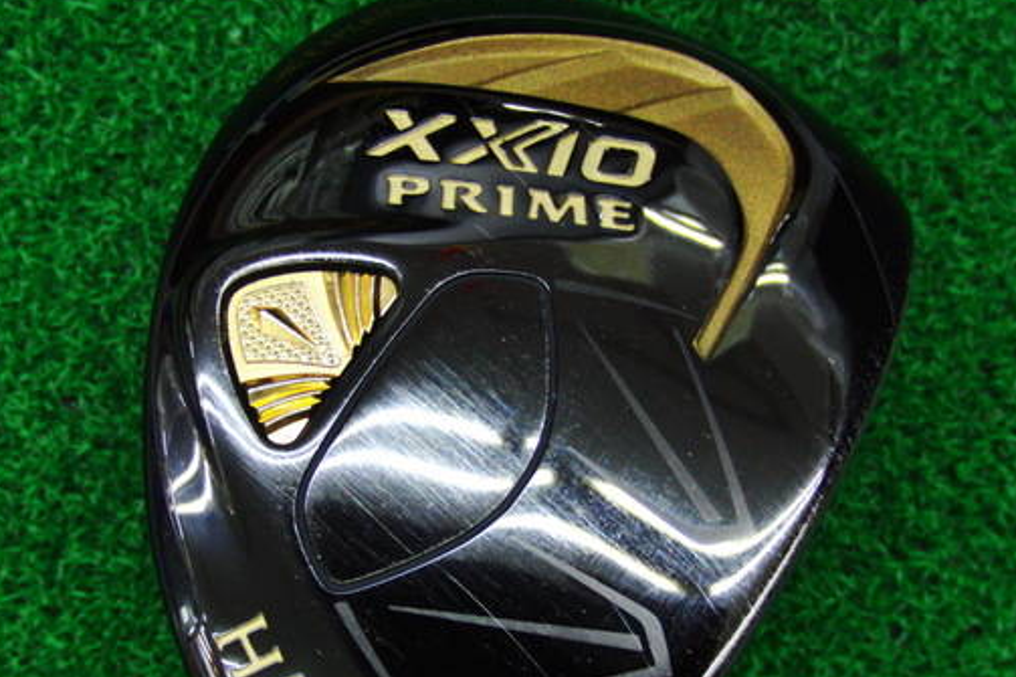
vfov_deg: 27.4
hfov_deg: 40.4
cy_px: 406
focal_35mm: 49
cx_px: 505
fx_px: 1382
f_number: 3.6
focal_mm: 6.42
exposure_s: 1/80
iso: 400
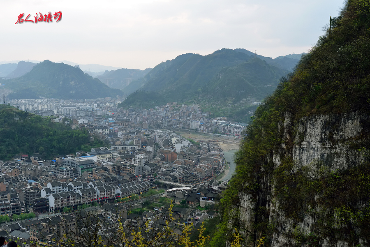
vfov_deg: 26.0
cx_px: 185
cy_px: 124
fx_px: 535
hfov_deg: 38.2
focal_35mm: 52
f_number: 8
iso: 800
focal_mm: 52
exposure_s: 1/100
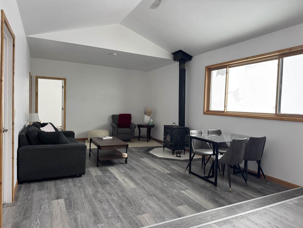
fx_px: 210
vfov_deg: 56.8
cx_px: 152
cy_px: 114
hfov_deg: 71.6
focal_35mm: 24
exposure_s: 1/111
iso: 200
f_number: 1.78
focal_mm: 6.76
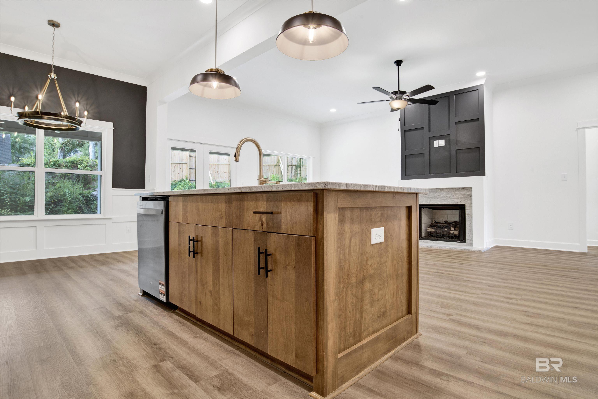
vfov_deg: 67.4
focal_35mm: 18
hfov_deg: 90.0
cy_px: 200
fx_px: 299
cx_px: 299
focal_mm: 18
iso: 200
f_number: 11
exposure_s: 1/6
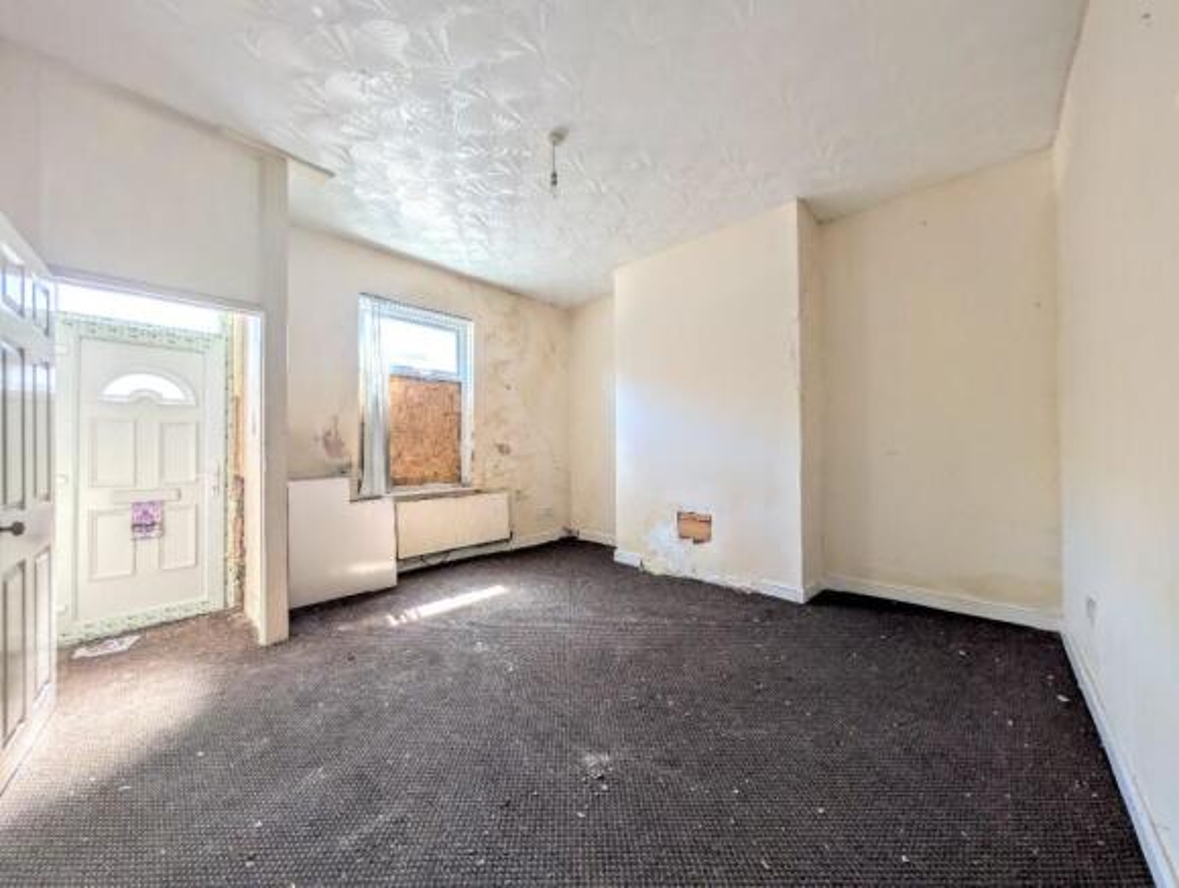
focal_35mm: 12
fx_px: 409
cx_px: 590
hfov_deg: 110.4
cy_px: 444
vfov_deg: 94.7
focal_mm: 2.02
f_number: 1.7
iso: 59
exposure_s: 1/100
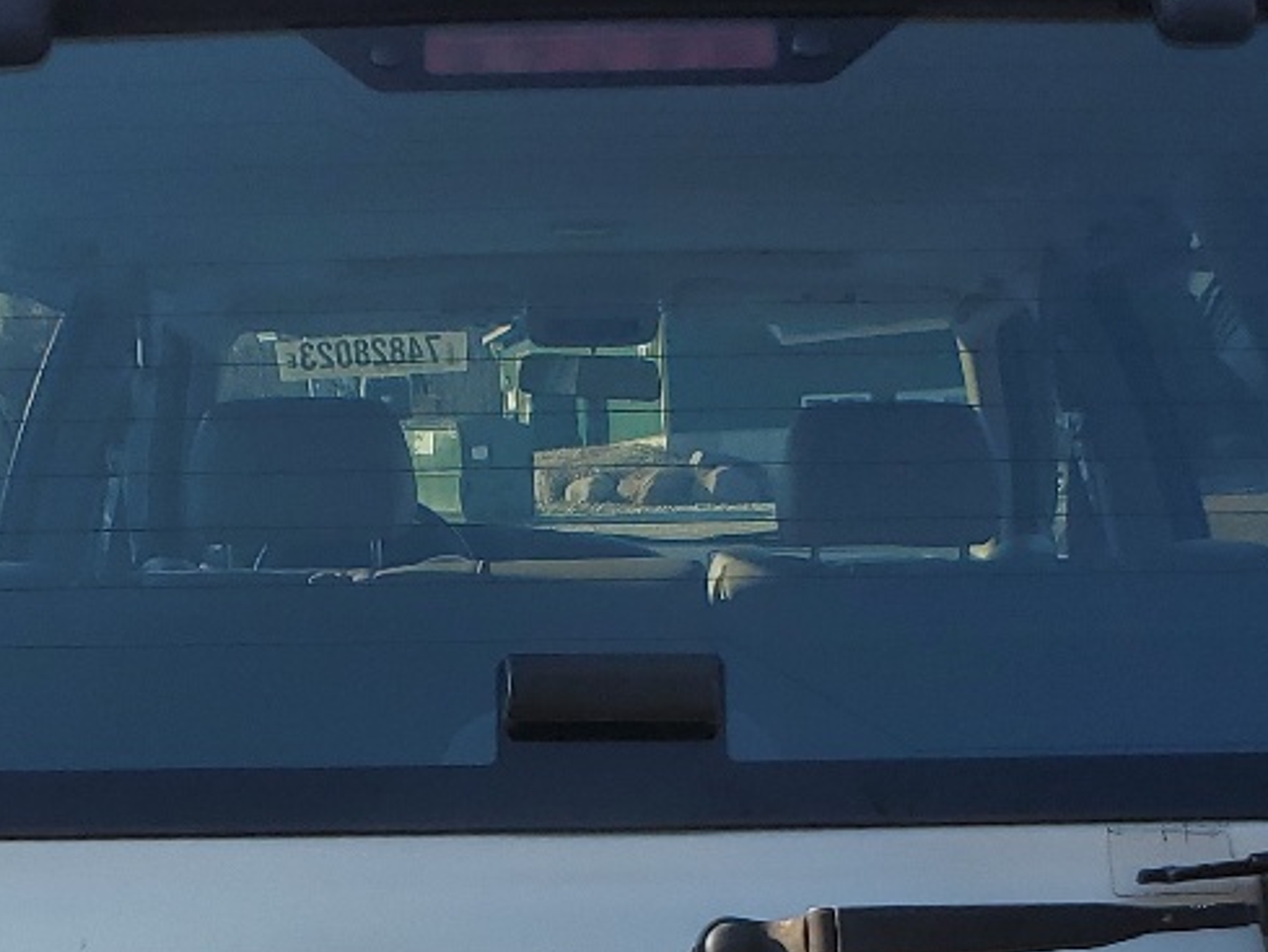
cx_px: 615
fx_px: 3114
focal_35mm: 85
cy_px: 1087
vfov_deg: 16.8
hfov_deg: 23.0
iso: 50
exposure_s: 1/1667
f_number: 1.5
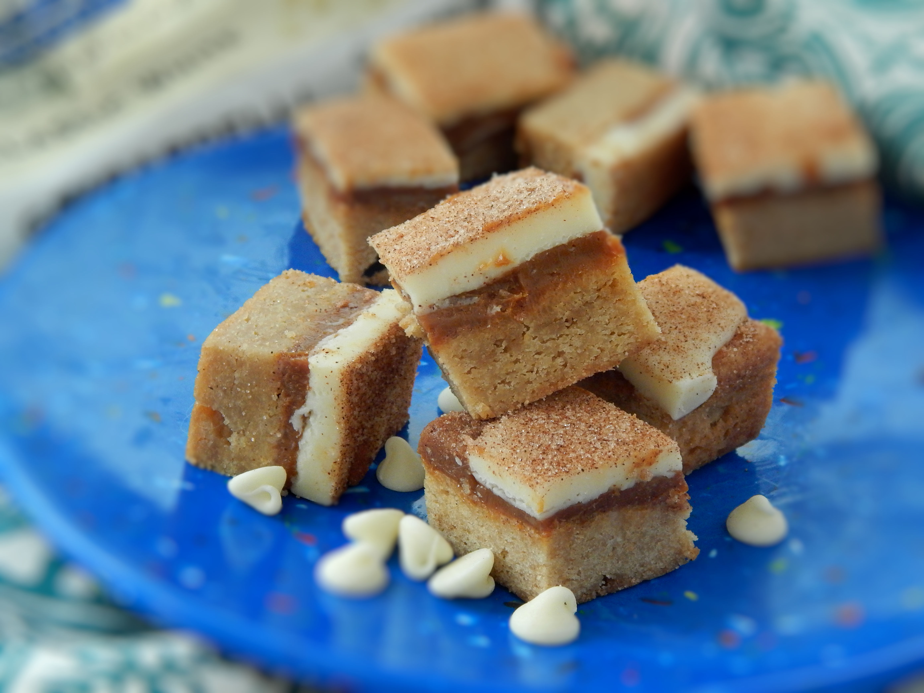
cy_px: 346
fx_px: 1842
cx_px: 462
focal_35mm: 69
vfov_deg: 21.3
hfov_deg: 28.2
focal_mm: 12.3
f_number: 4.1
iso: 400
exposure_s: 1/25
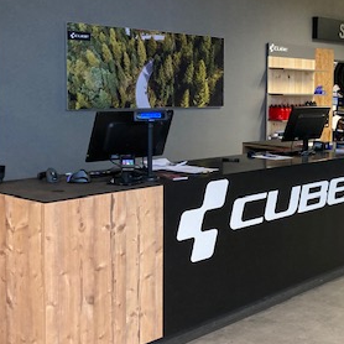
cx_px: 364
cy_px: 147
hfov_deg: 27.8
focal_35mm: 57
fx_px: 641
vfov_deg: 30.0
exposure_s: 1/50
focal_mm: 3.99
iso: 250
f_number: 1.8
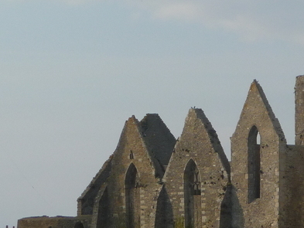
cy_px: 21
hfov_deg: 5.4
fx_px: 3224
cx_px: 232
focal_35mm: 367
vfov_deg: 4.1
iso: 100
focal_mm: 24.1
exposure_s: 1/800
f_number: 4.8
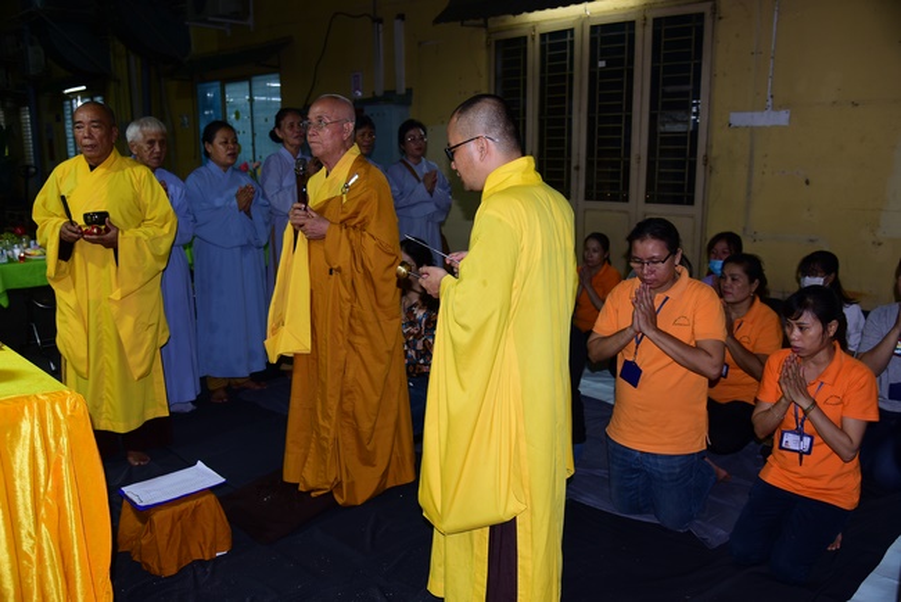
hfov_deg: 60.3
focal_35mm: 31
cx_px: 450
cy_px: 301
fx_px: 776
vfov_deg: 42.4
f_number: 4
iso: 320
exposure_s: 1/60
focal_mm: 31
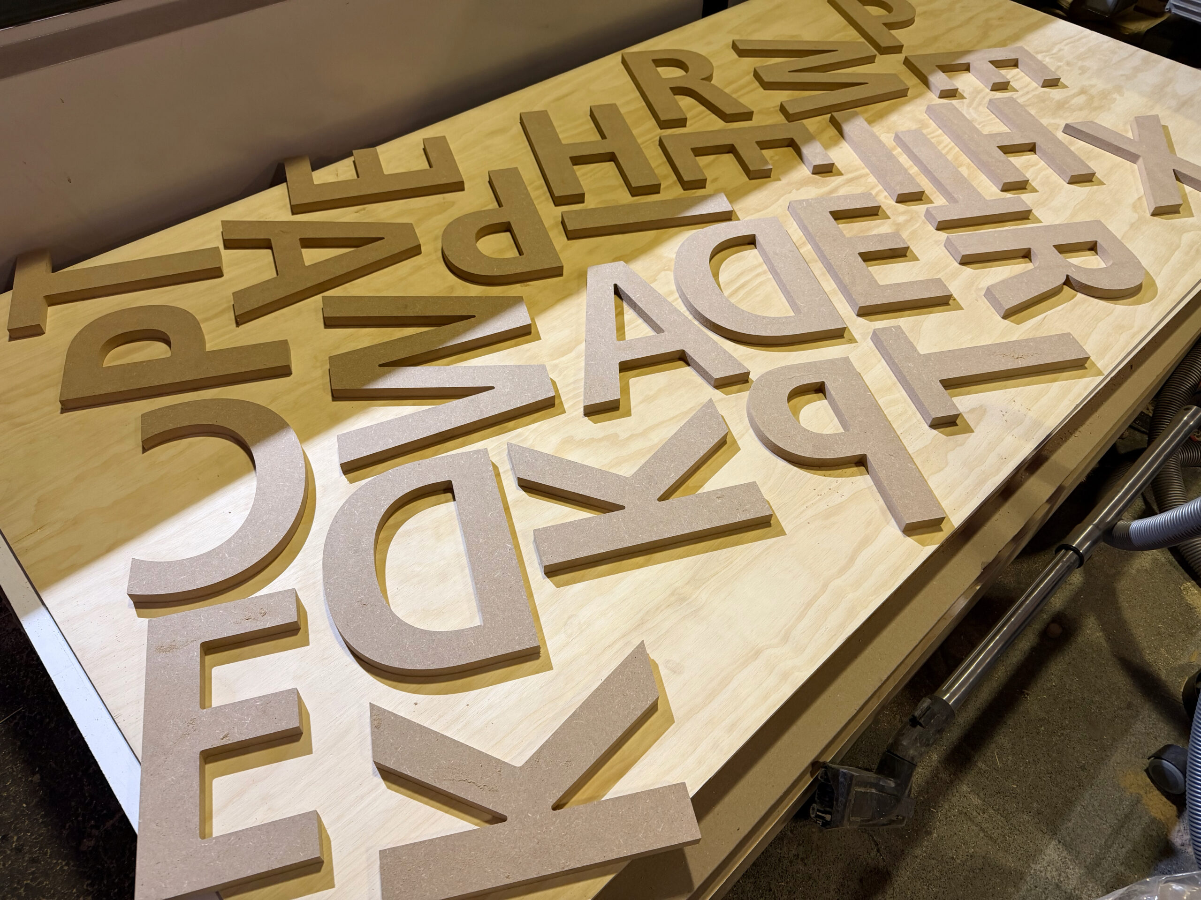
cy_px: 450
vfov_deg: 56.8
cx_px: 600
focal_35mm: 24
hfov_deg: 71.6
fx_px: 833
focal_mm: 6.76
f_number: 1.78
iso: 200
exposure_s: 1/50
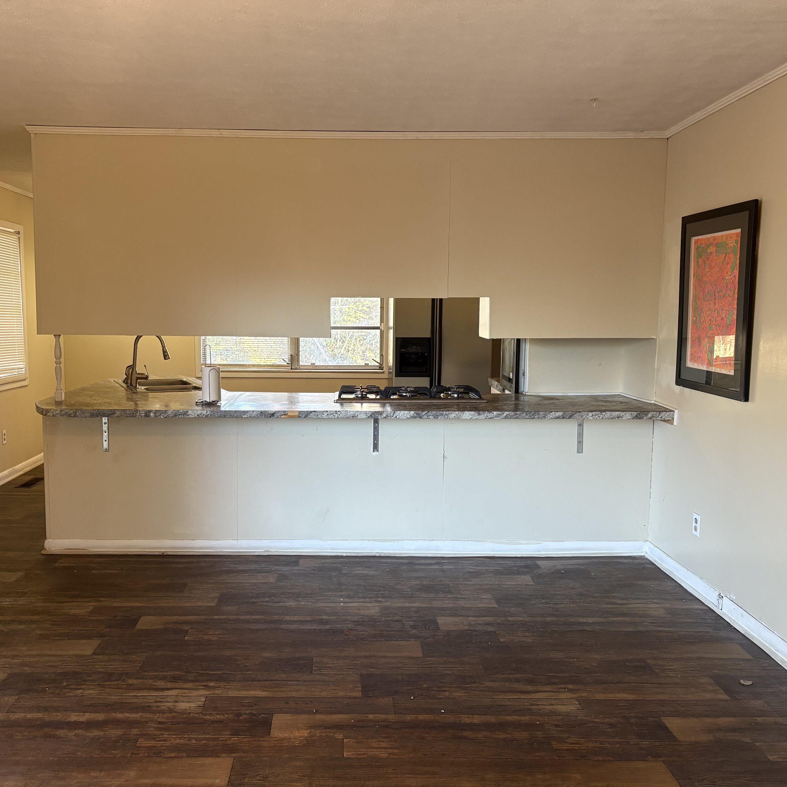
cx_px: 349
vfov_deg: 52.5
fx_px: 797
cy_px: 394
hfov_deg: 52.4
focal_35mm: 31
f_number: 1.6
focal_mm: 5.96
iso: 160
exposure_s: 1/60
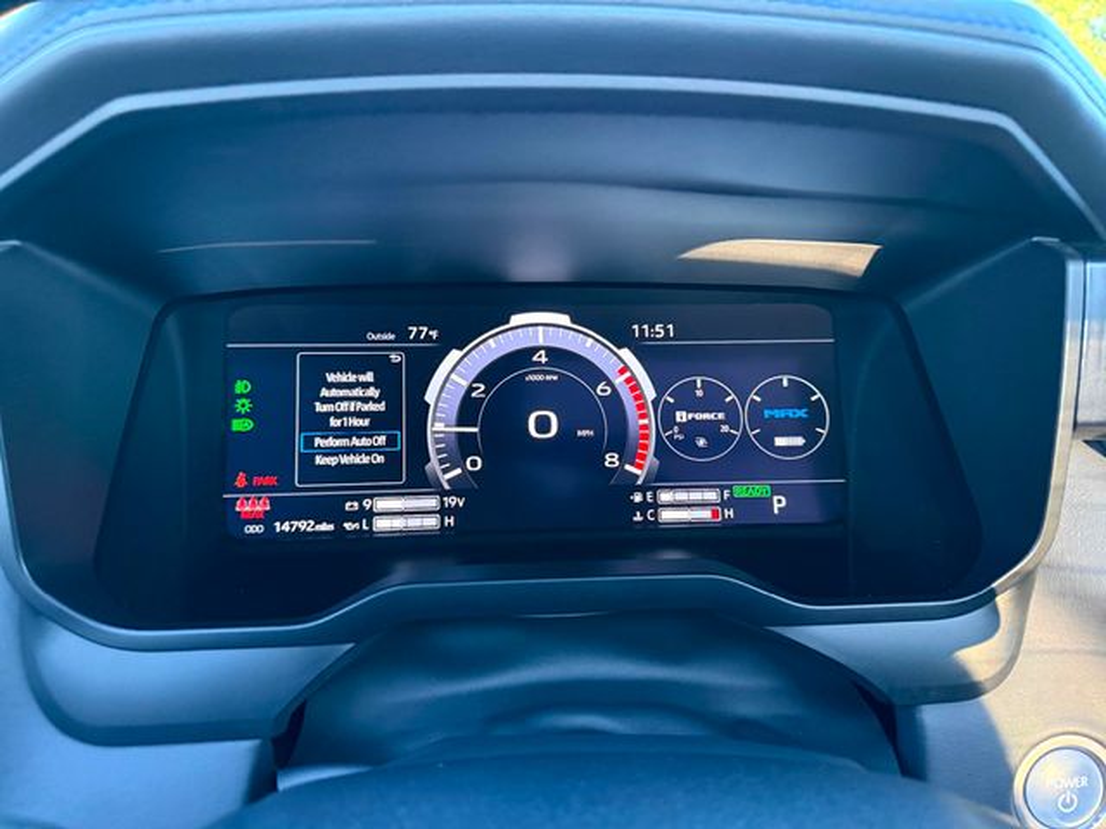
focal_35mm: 24
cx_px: 553
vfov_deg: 56.8
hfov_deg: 71.6
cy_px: 414
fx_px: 767
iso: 800
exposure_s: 1/47
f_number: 1.78
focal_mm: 6.76
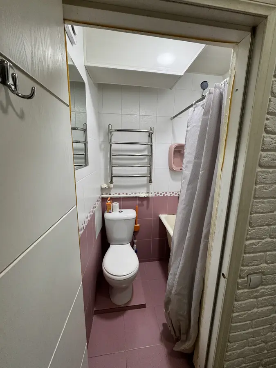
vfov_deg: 102.1
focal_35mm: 14
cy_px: 184
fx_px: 149
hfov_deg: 85.7
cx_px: 138
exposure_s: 1/100
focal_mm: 2.22
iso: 125
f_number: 2.2
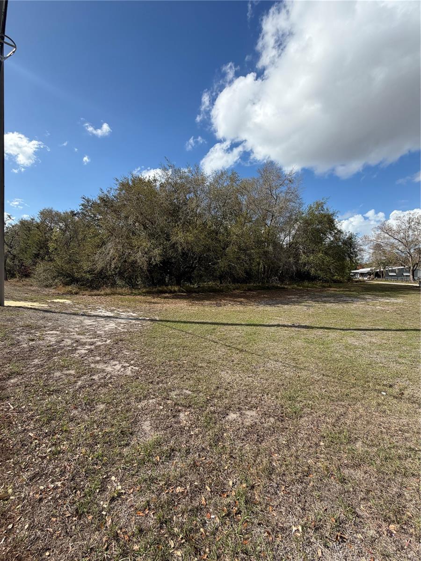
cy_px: 280
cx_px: 210
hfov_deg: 85.7
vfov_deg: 102.1
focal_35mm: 14
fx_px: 227
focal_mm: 2.22
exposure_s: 1/864
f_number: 2.2
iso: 20
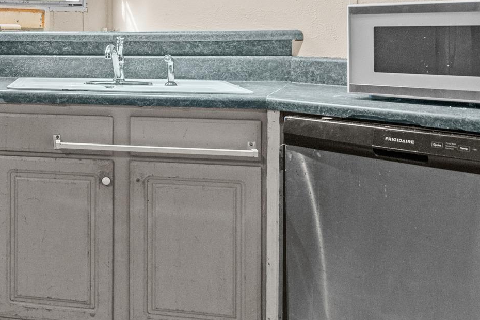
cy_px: 49
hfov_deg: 37.7
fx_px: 573
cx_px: -51
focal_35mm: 43
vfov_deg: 30.2
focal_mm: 16
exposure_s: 1/13
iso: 1250
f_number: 7.1
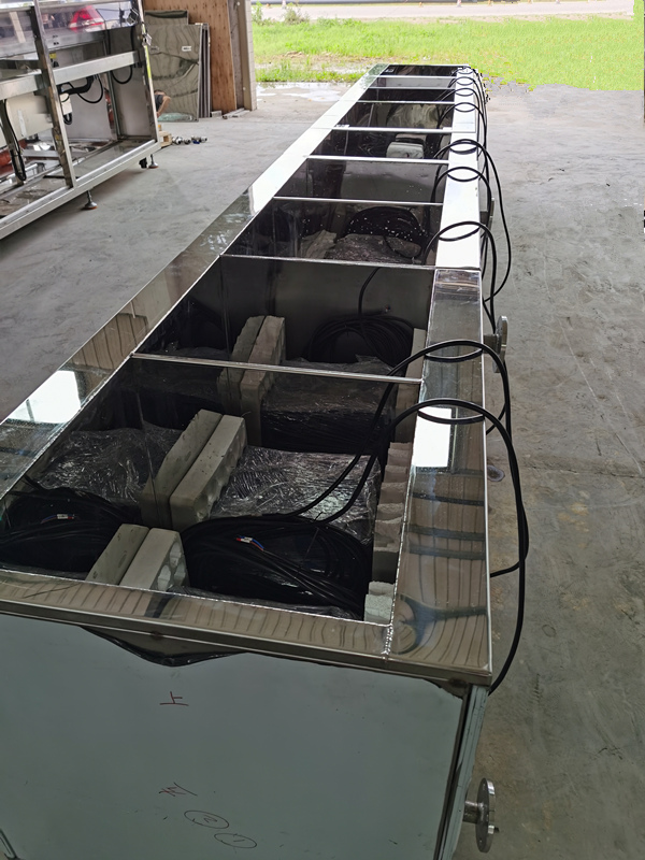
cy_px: 430
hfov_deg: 51.4
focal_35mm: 27
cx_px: 322
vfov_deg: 65.3
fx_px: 671
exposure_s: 1/110
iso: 50
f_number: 1.6
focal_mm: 5.56
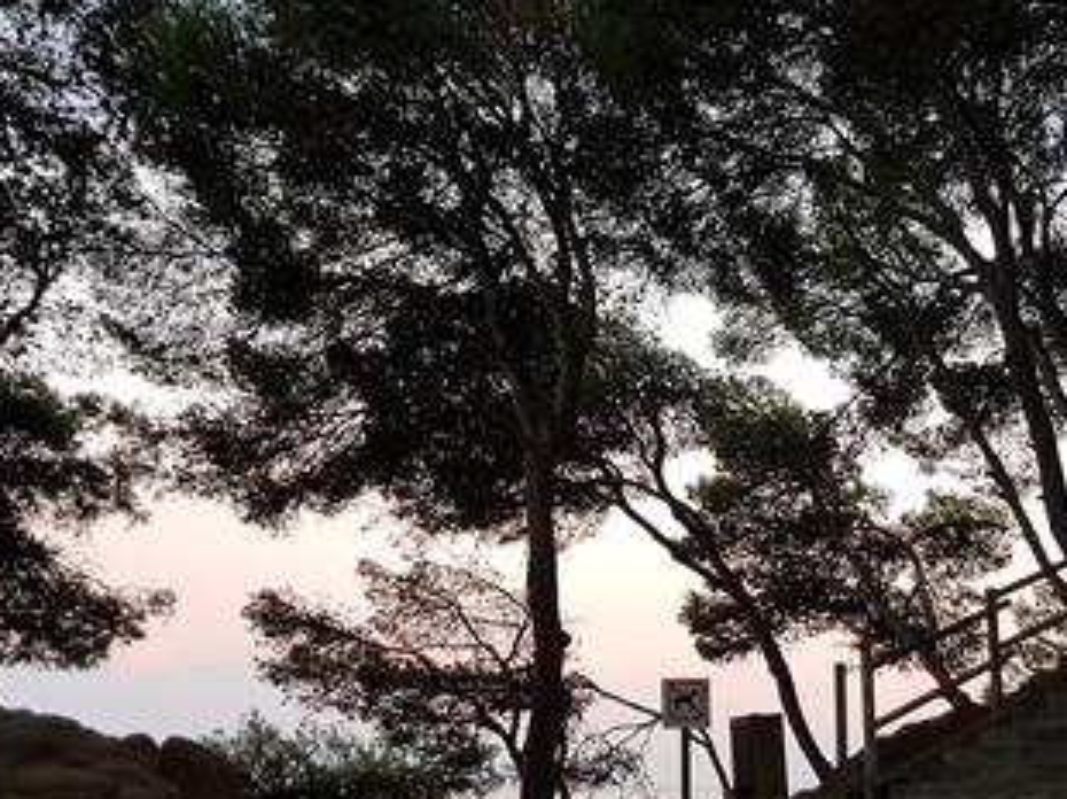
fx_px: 1294
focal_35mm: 42
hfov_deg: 44.1
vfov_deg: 34.3
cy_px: 418
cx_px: 719
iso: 200
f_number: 1.7
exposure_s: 1/50
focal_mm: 4.2
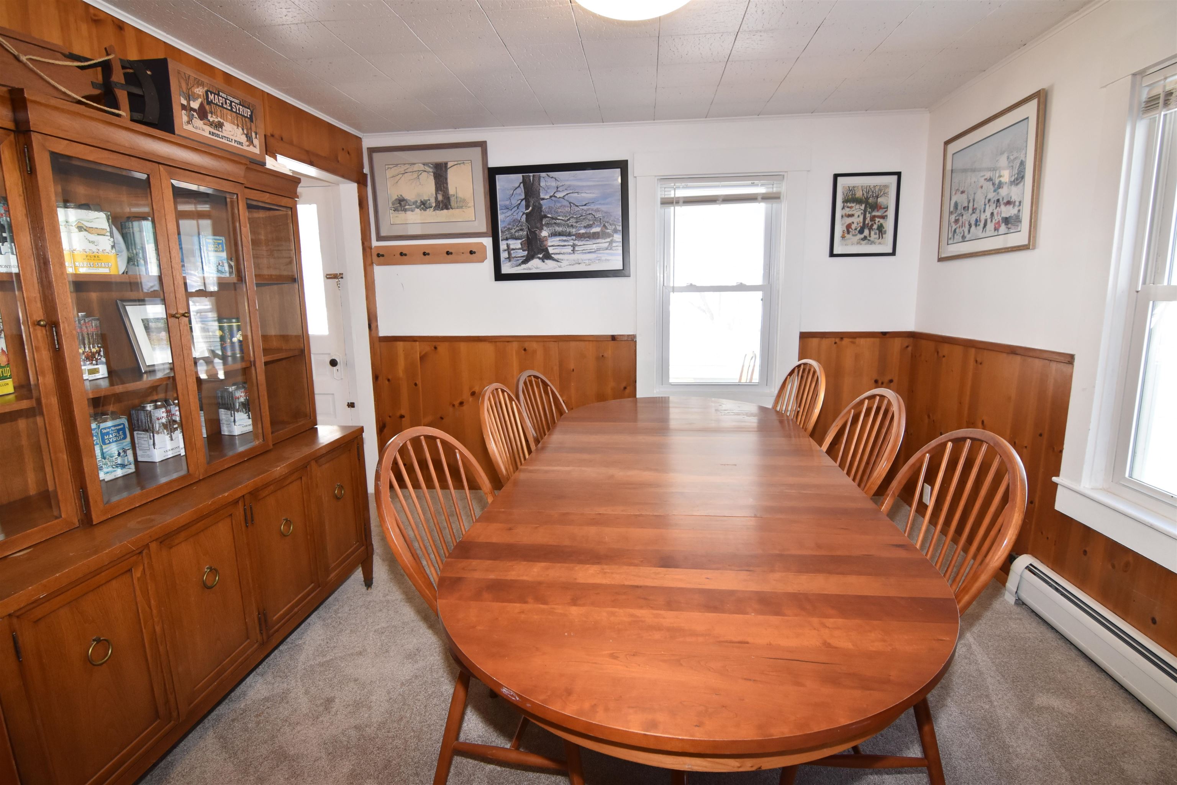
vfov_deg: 72.1
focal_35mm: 16
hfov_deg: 95.0
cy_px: 392
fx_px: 539
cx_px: 588
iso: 800
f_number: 5
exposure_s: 1/100
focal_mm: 11
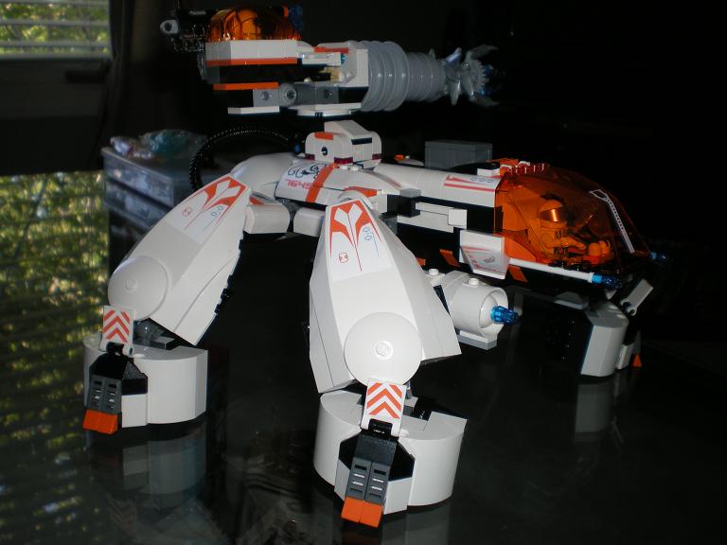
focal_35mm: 38
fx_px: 798
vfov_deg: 37.7
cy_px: 272
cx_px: 364
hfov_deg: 49.0
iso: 64
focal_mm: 6.3
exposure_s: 1/60
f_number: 3.1
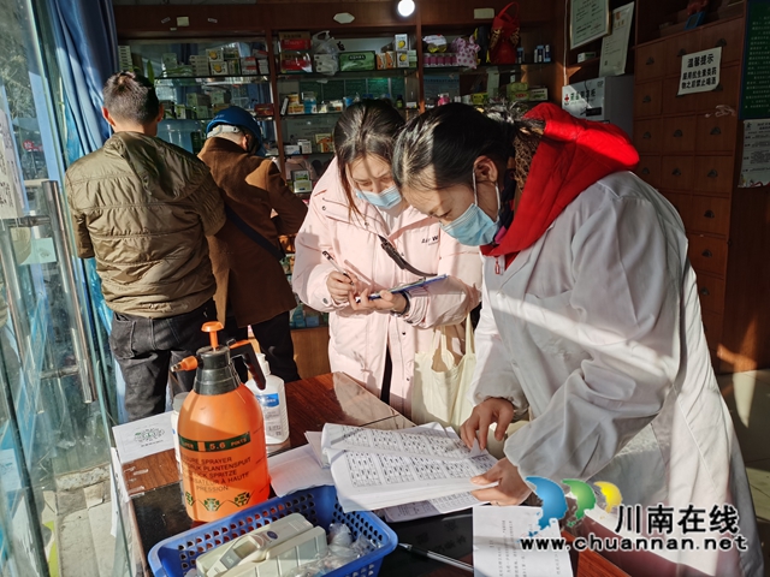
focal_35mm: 27
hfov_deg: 65.3
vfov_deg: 51.4
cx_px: 385
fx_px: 601
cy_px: 288
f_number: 1.8
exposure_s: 1/2469
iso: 50
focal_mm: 5.58
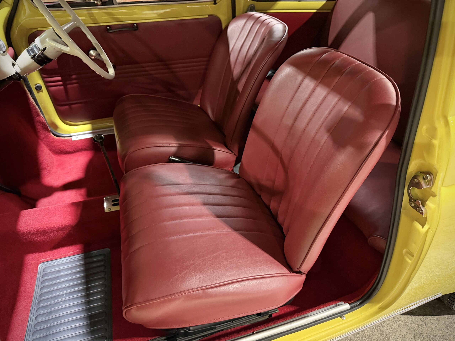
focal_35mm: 24
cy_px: 170
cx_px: 228
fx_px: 315
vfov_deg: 56.8
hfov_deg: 71.6
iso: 800
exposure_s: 1/25
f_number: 1.78
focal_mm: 6.76
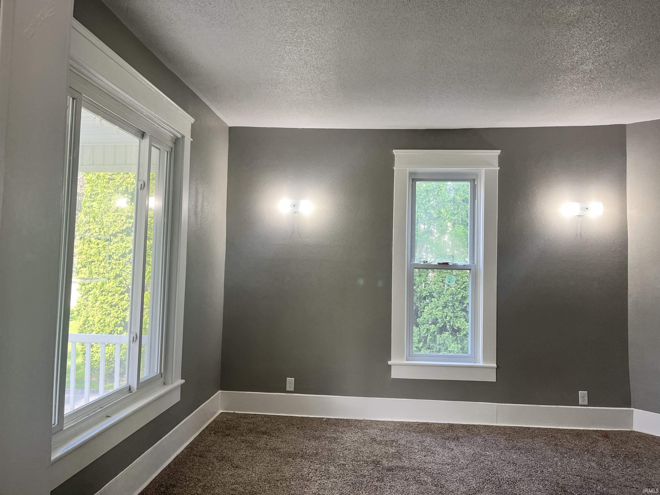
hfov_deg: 67.3
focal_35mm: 26
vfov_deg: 53.1
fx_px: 496
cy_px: 248
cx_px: 330
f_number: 1.6
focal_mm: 5.1
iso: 80
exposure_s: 1/120
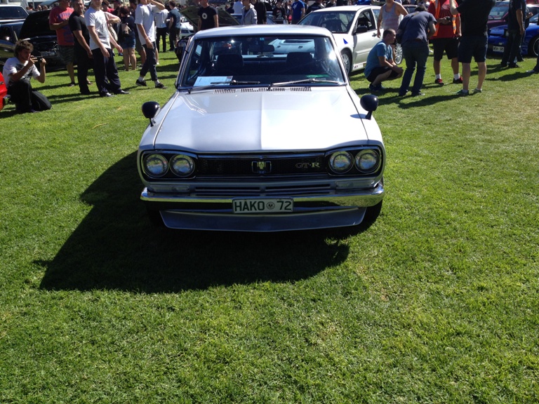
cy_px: 202
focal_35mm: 35
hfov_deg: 52.6
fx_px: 545
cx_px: 270
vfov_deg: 40.7
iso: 50
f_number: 2.4
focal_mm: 4.28
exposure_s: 1/1381
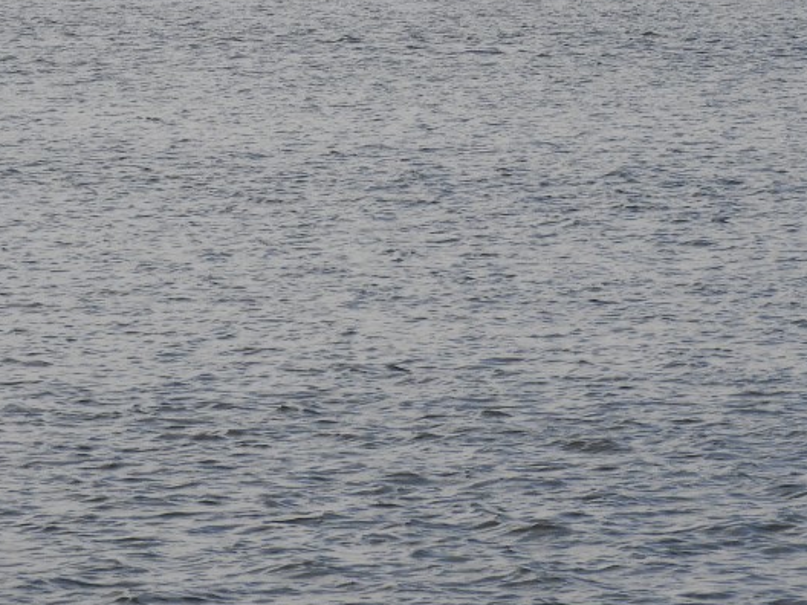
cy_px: -200
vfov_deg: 2.7
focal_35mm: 545
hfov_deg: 3.6
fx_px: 12706
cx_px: 481
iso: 100
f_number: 5.3
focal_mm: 35.8
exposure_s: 1/640
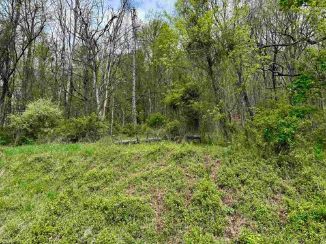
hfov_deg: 71.6
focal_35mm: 24
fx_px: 226
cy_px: 122
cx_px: 163
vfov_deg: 56.7
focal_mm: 6.76
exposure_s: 1/3145
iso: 100
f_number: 1.78
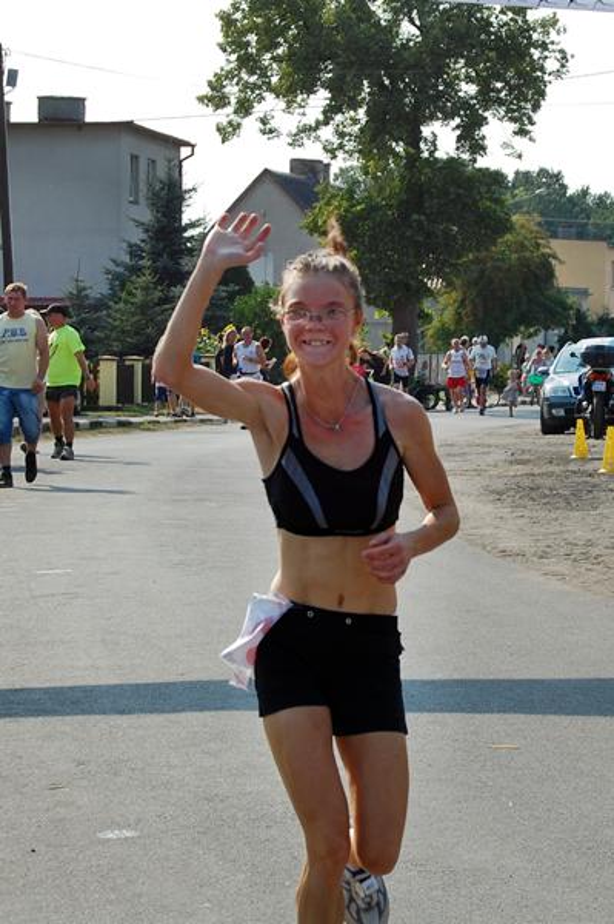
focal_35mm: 82
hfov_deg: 16.5
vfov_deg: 24.6
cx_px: 307
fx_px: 2114
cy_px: 462
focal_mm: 55
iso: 200
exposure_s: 1/400
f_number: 10
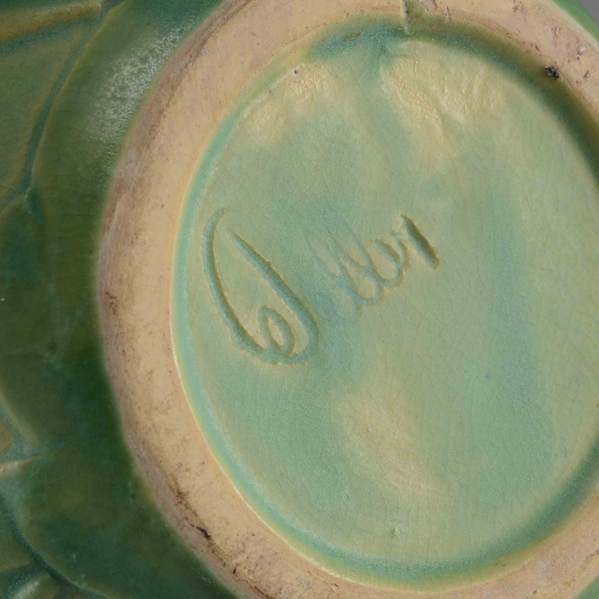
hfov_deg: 17.9
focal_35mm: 97
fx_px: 1899
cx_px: 389
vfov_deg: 17.9
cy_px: 297
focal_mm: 50
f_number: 16
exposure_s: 1/80
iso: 100
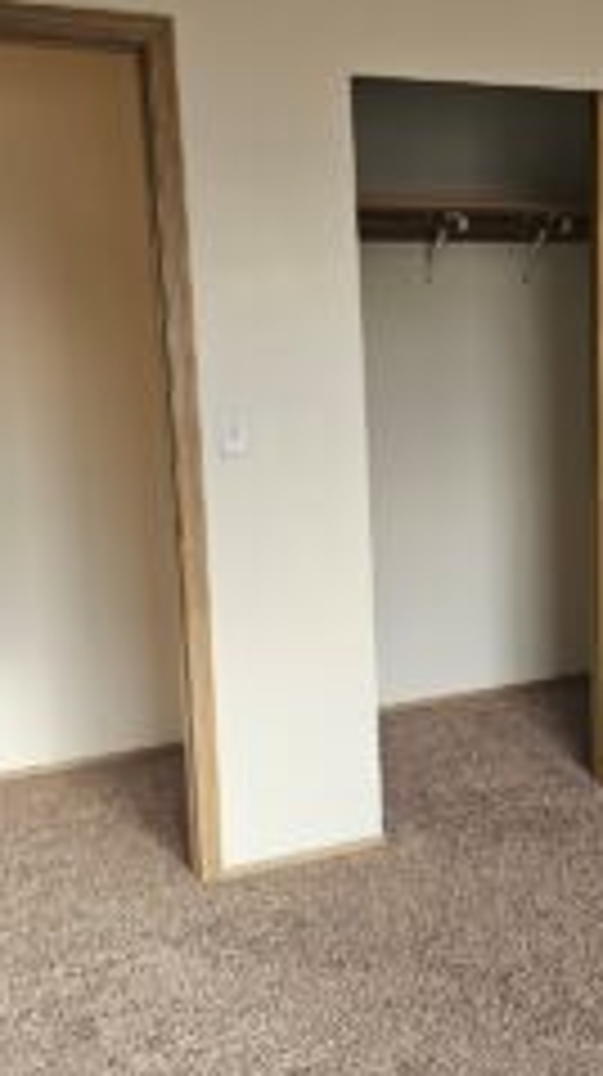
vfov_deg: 48.4
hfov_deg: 27.3
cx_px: 540
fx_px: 1197
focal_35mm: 42
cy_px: 527
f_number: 1.7
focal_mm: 6.3
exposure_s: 1/120
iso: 125
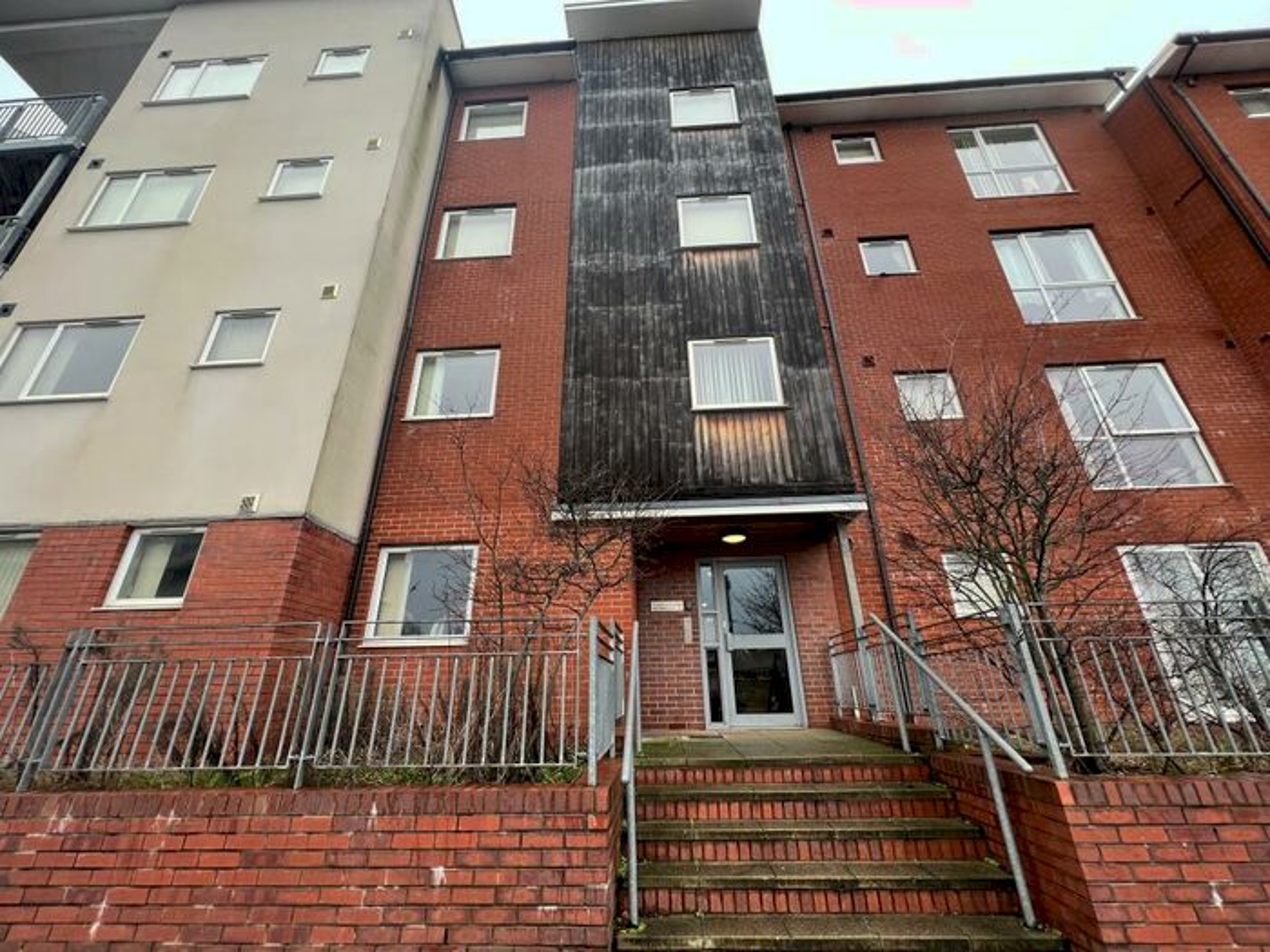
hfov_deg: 106.2
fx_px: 477
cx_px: 635
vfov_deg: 89.9
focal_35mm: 13
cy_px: 476
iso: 32
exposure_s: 1/99
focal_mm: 1.57
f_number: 1.8
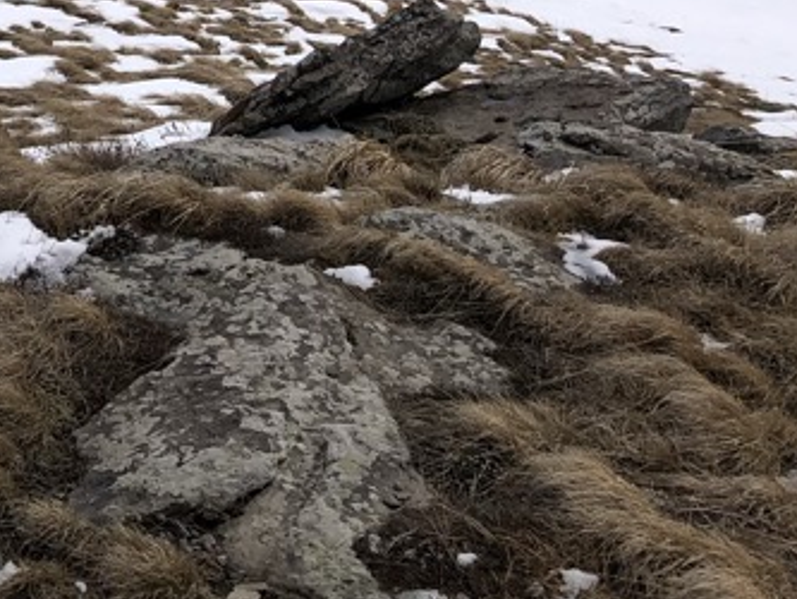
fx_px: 1981
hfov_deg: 20.4
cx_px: -290
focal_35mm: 86
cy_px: -201
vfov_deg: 16.2
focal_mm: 3.99
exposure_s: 1/6897
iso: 20
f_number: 1.8
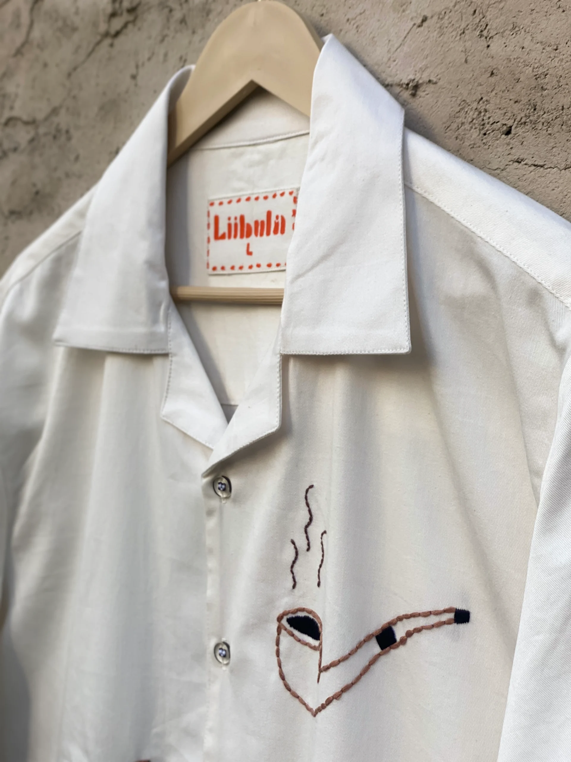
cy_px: 381
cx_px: 286
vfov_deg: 36.8
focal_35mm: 52
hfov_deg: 28.0
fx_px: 1144
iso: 20
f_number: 2
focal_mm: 6
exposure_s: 1/292
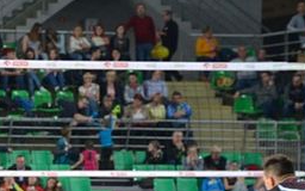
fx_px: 2610
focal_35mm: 314
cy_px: 162
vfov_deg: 4.2
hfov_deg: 6.6
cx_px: -164
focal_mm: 62
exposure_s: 1/125
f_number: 5.3
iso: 1100
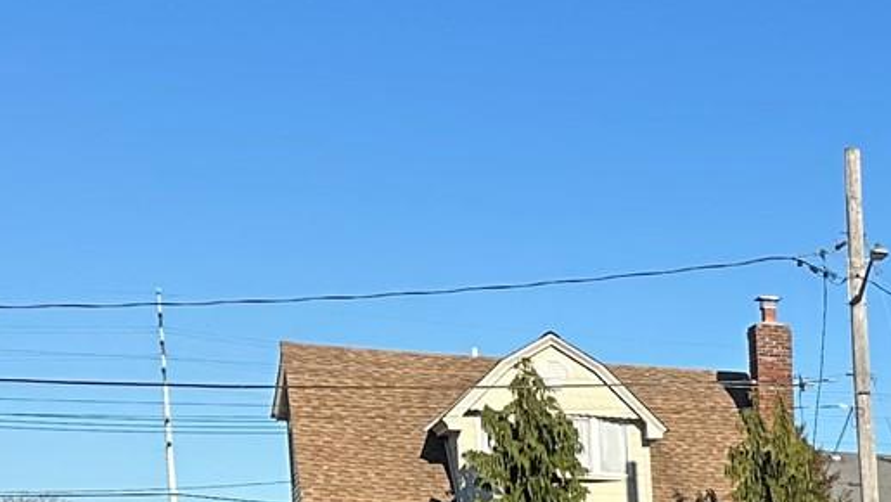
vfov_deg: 10.7
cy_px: 987
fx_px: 2458
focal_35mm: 104
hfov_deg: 16.3
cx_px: 1728
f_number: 1.78
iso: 80
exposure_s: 1/2967
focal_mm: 6.86
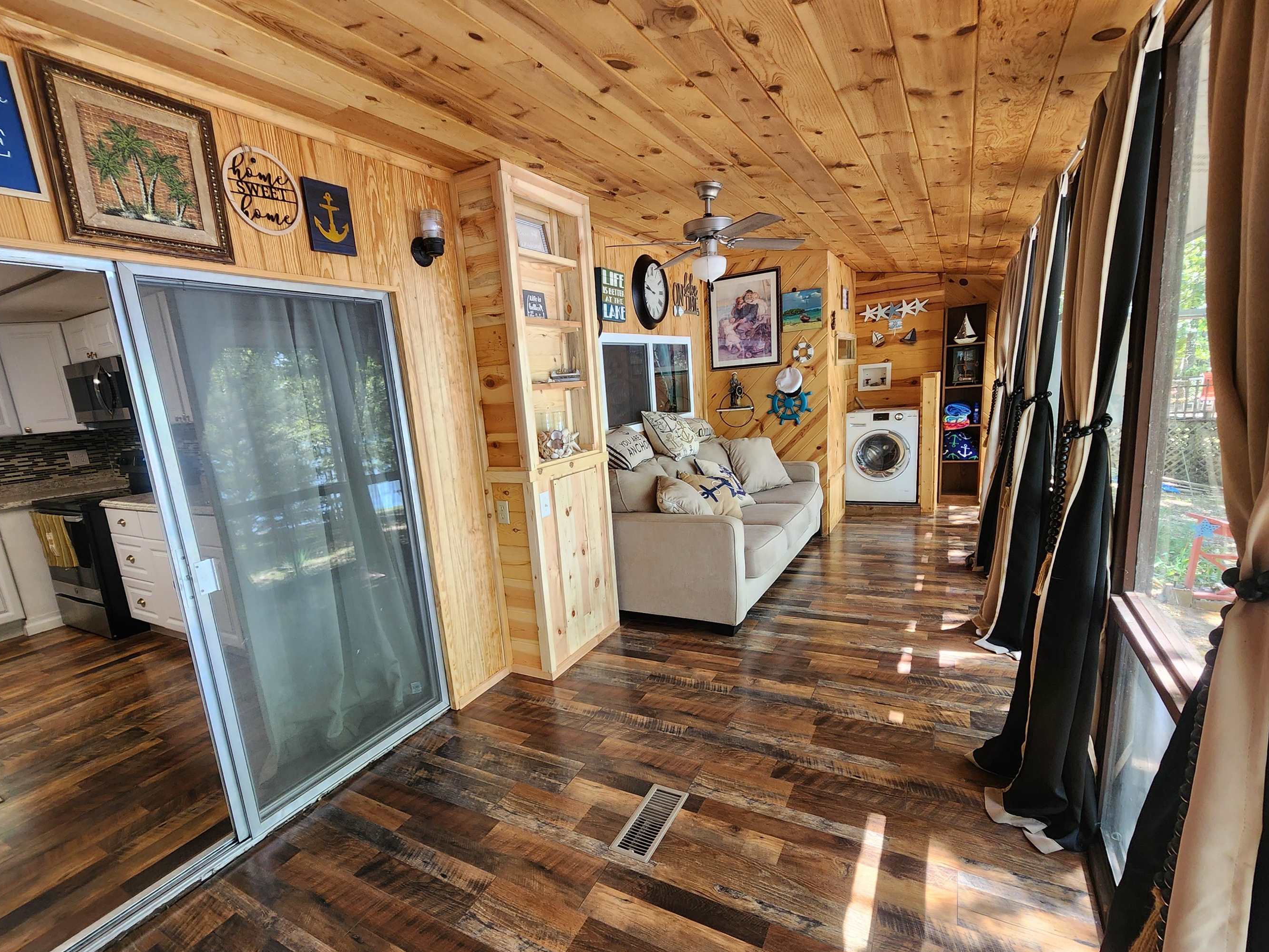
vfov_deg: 81.6
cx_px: 591
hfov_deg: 98.0
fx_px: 550
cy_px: 519
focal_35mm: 15
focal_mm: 2.2
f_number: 2.2
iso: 200
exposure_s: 1/60
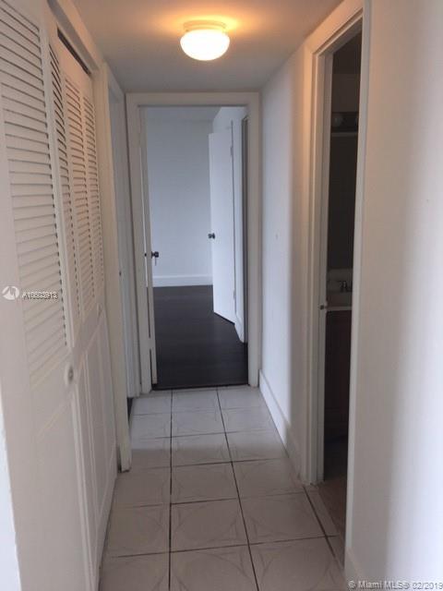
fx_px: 495
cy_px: 296
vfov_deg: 61.7
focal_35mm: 29
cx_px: 222
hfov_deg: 48.2
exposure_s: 1/33
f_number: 2.2
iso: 25
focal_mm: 4.15
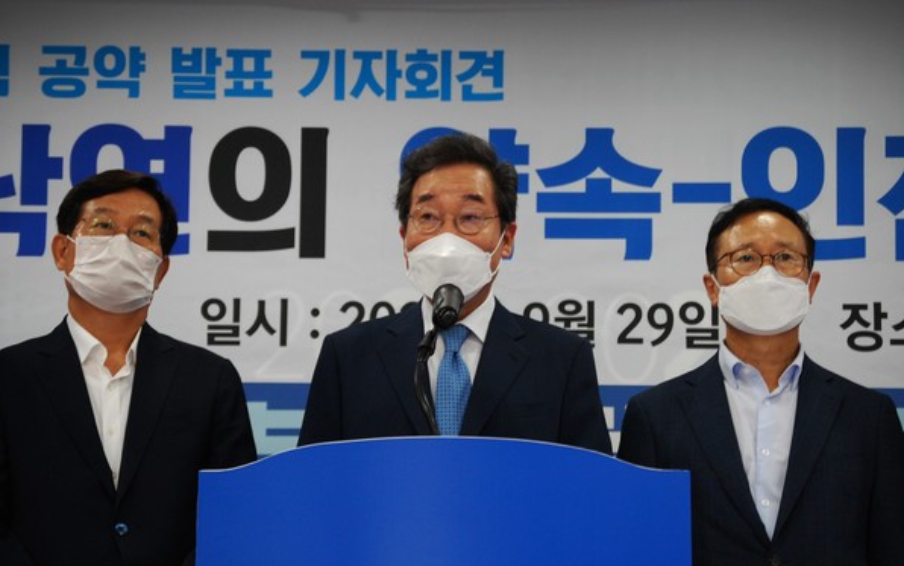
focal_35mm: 123
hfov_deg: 17.0
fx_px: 3031
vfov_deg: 10.7
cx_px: 454
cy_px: 288
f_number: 4.5
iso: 800
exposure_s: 1/40
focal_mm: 80
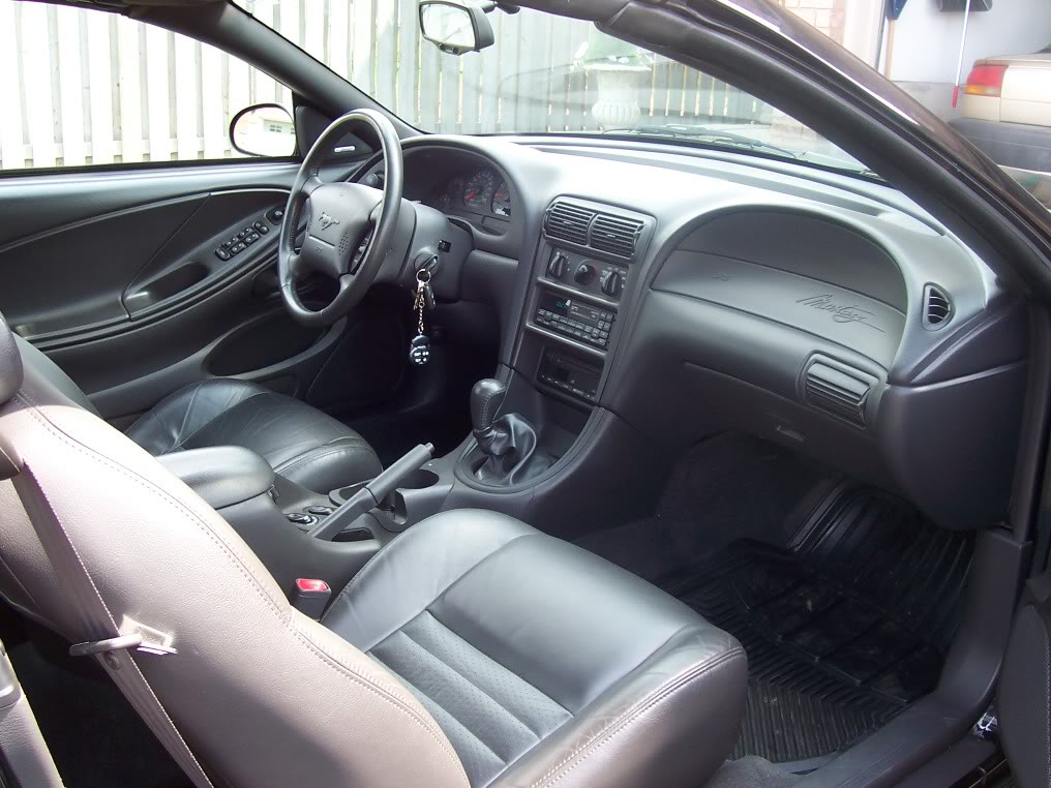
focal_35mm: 37
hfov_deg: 50.1
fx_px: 1123
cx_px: 526
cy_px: 394
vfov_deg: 38.7
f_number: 2.8
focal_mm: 5.6
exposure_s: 1/90
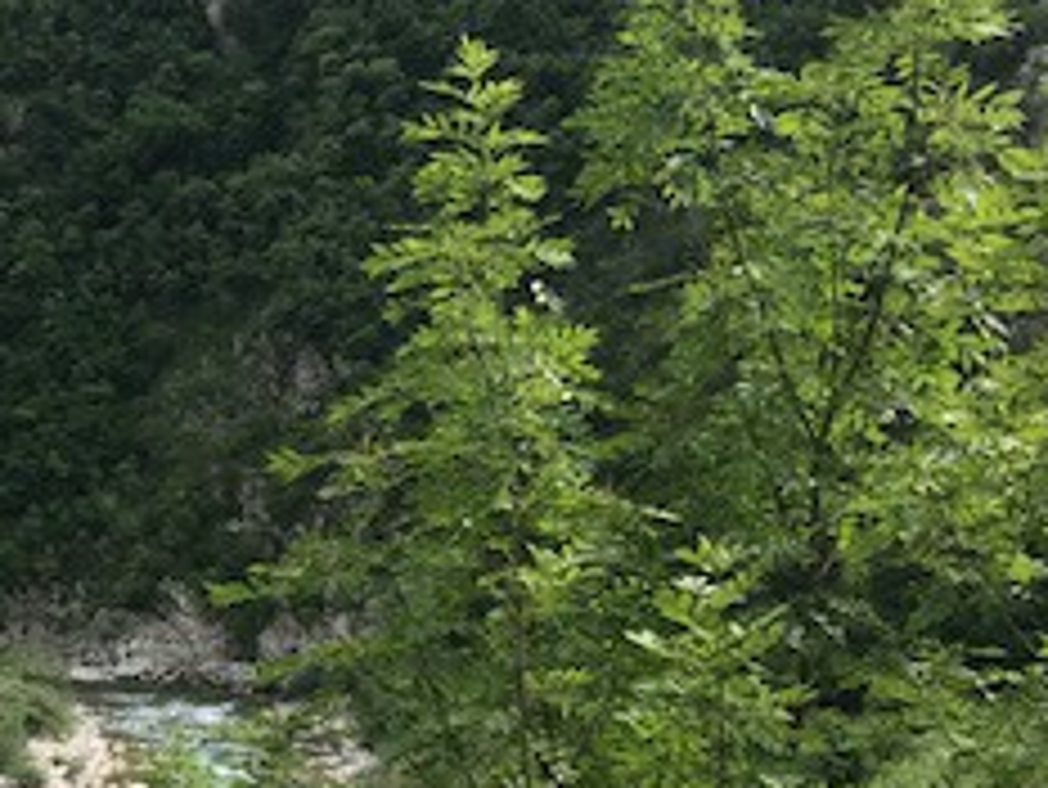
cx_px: -148
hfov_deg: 23.5
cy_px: 482
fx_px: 2332
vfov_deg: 19.1
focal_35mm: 77
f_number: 1.8
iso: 20
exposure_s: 1/887
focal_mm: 3.99
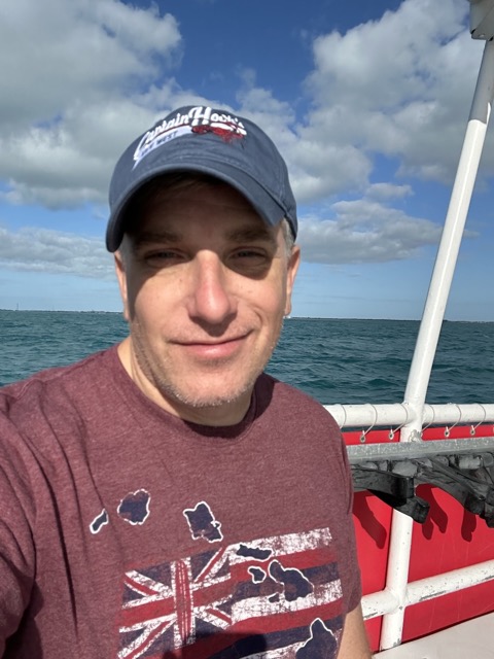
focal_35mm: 30
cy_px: 330
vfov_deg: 60.0
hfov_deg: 46.8
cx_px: 247
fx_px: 571
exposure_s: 1/2155
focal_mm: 2.69
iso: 25
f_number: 1.9
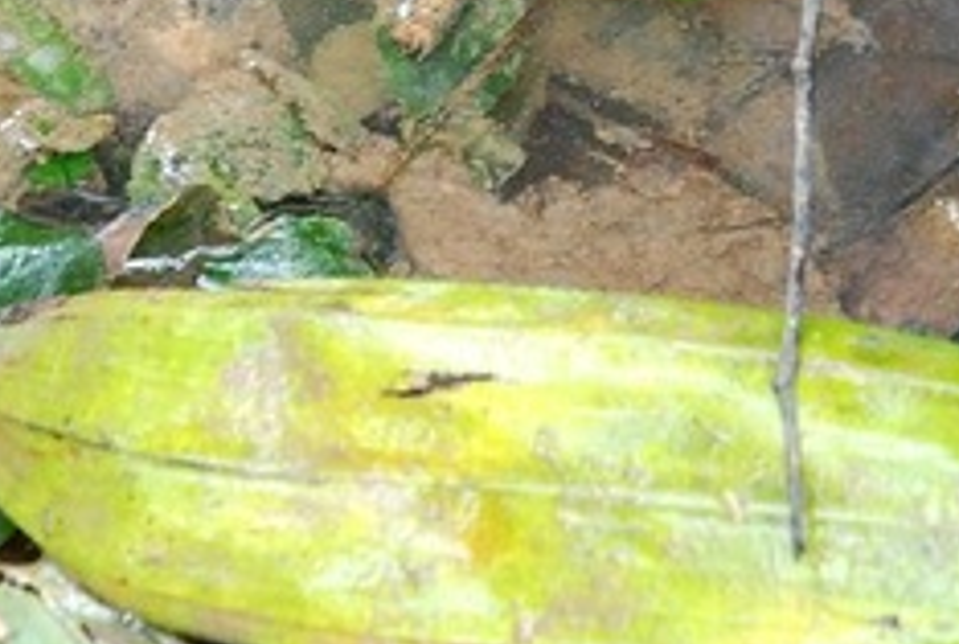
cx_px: 127
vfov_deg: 4.2
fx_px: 8708
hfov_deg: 6.3
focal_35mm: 326
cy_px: -152
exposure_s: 1/80
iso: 1600
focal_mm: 85
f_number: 10
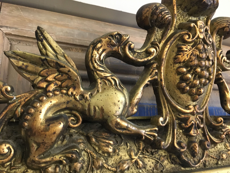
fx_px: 193
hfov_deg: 61.7
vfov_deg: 48.2
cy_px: 86
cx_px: 115
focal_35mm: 29
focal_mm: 4.15
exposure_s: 1/17
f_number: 2.2
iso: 250
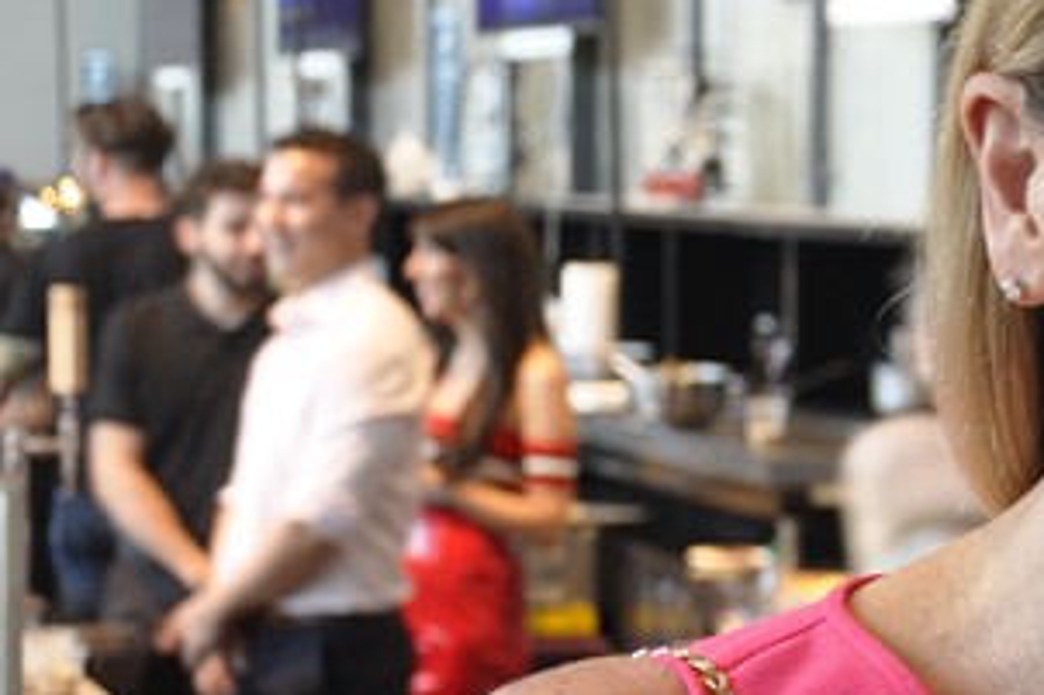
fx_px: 4318
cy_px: 532
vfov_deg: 9.2
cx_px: 1697
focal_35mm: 149
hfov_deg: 12.9
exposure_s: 1/13
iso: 400
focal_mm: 30
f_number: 5
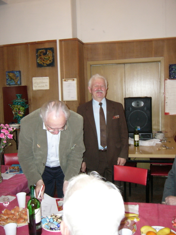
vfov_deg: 52.6
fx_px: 237
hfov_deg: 40.7
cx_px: 88
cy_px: 118
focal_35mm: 35
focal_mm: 5.8
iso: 200
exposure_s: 1/60
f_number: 2.8
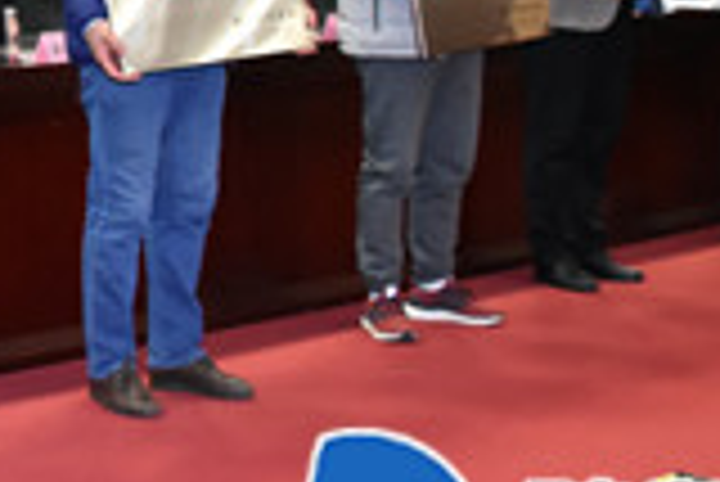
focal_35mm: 101
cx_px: -333
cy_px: -198
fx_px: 2022
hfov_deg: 18.2
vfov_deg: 13.0
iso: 3200
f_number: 4.5
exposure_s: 1/250
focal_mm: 18
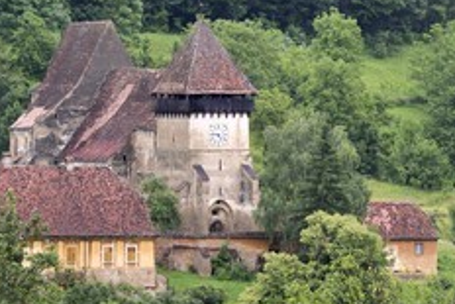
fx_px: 4009
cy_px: 94
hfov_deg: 6.5
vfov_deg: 4.3
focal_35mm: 317
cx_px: 271
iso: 800
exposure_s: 1/250
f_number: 7.1
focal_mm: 175
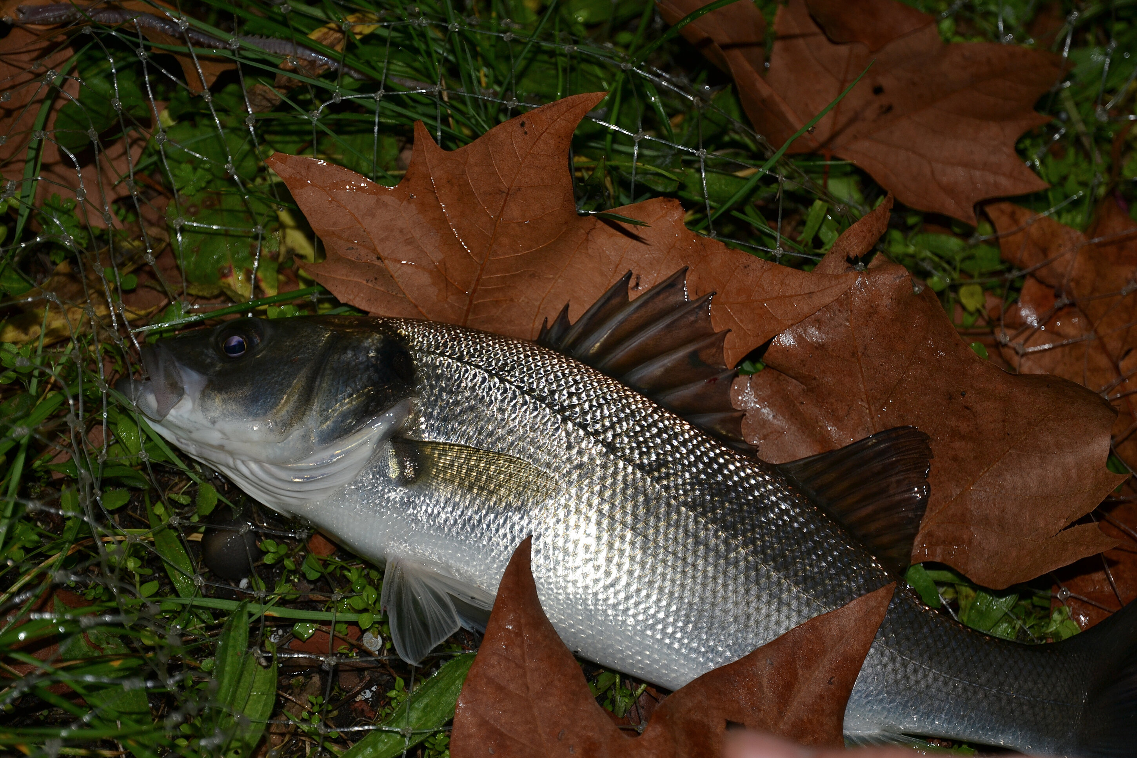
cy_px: 379
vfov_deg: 18.2
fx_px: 2368
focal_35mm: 75
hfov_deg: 27.0
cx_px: 568
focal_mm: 50
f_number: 5
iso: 100
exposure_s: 1/60
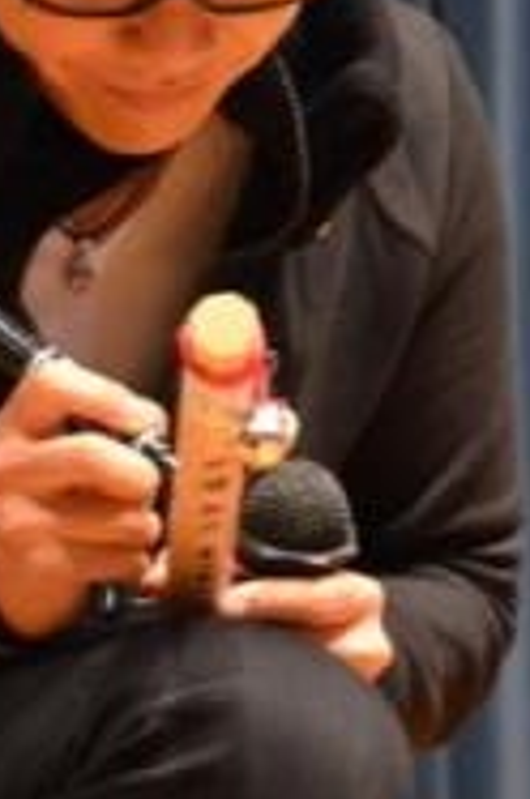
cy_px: 461
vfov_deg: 3.3
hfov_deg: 2.2
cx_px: 56
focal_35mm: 626
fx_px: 13875
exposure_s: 1/10
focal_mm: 122
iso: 1600
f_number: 5.6
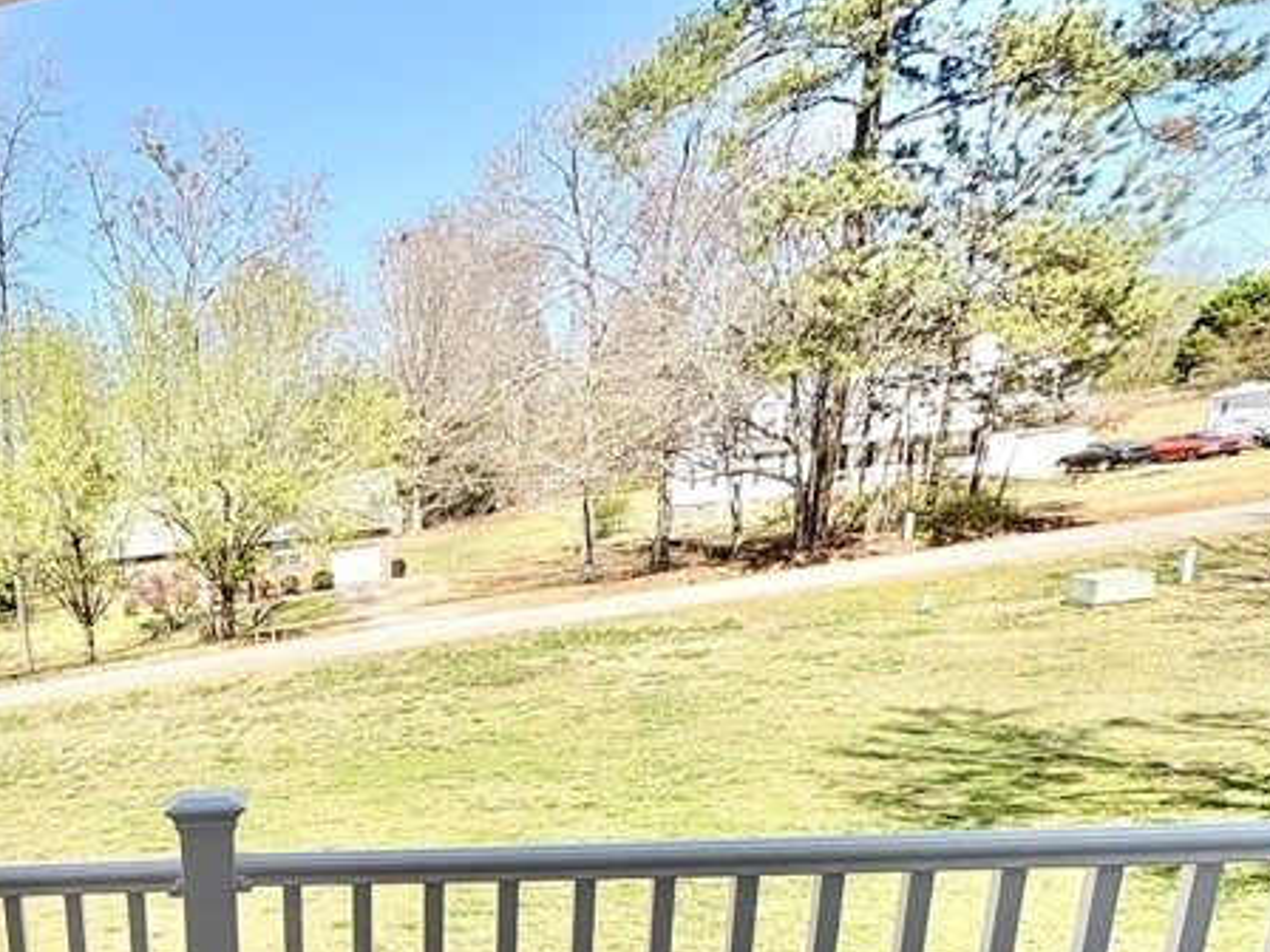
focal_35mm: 32
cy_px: 921
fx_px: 1174
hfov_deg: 47.1
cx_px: -6
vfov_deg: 39.6
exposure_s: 1/1236
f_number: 2.2
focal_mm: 2.22
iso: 50
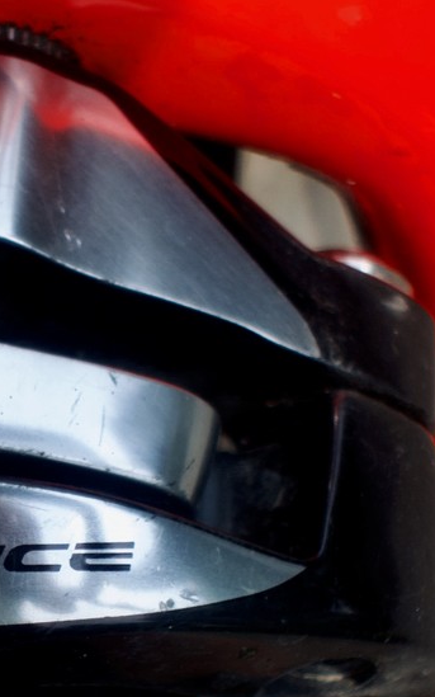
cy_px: 479
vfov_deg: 7.9
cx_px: -47
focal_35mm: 266
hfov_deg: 4.9
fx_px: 5047
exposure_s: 1/1000
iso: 80
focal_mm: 25.7
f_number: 2.8
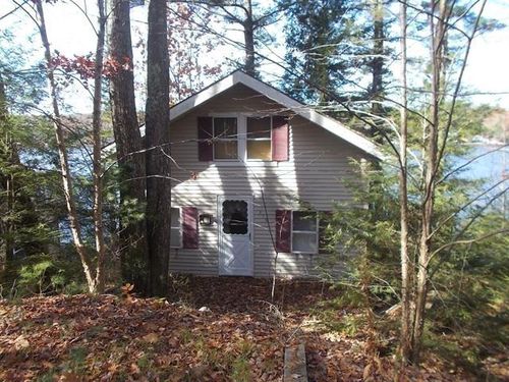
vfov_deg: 53.1
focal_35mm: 26
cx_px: 254
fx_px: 382
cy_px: 191
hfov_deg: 67.3
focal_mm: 4.6
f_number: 3.2
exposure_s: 1/160
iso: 80
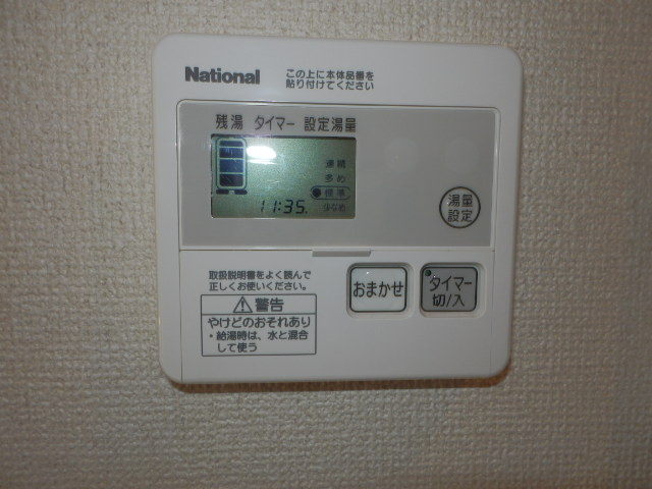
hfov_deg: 71.6
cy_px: 244
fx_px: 452
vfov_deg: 56.8
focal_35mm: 24
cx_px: 326
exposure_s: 1/30
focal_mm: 4.2
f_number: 7.9
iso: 125
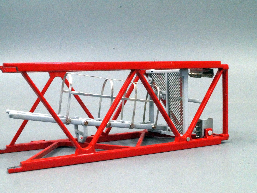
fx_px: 364
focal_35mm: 49
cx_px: 118
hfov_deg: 38.9
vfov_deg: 29.7
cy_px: 97
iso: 3200
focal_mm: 30
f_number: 29
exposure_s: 1/13
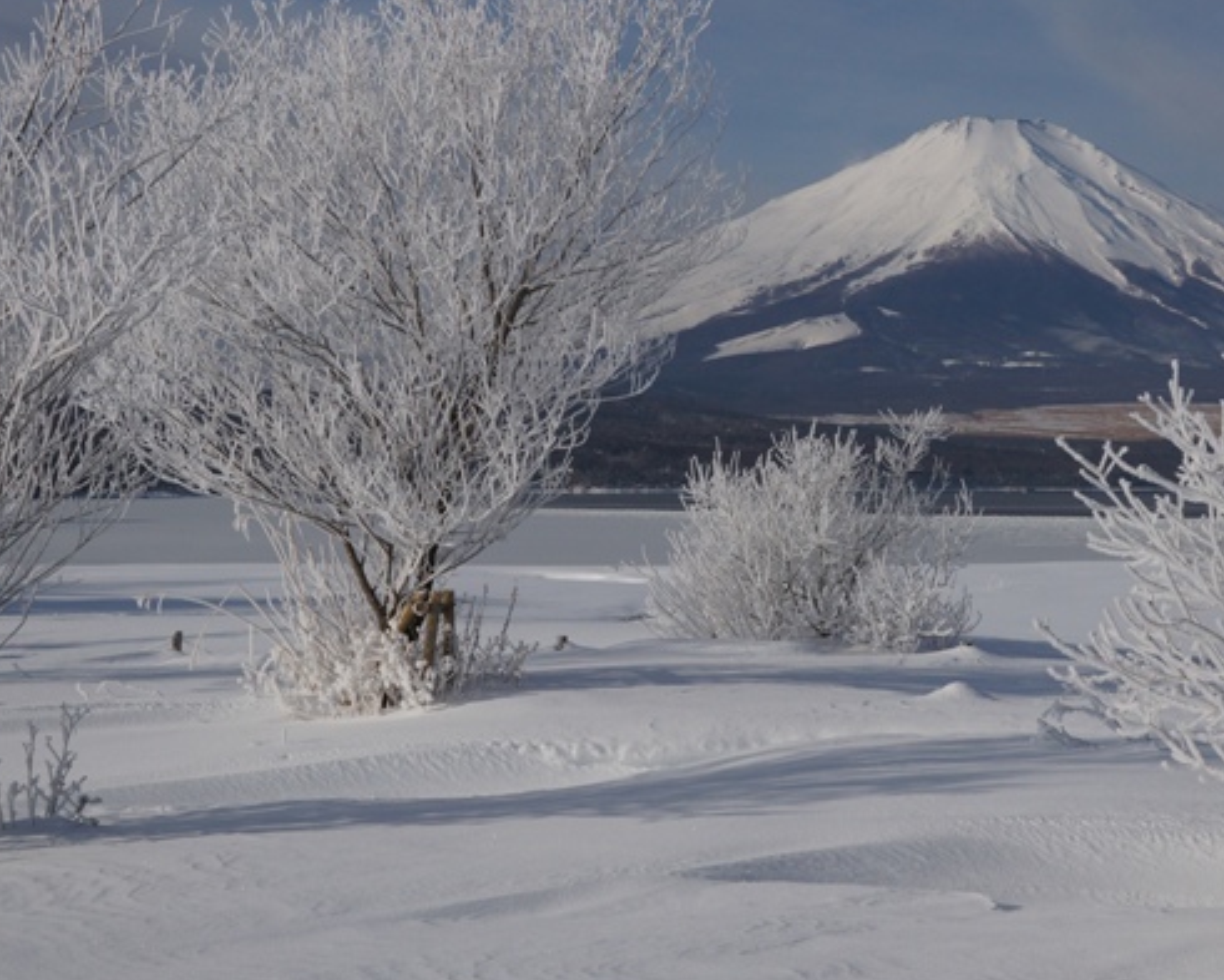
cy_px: 358
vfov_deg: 27.5
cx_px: 957
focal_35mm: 55
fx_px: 1993
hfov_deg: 33.3
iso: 200
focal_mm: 24
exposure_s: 1/1000
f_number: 11
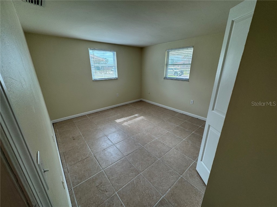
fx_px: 112
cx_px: 138
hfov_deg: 102.1
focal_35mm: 14
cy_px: 104
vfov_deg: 85.7
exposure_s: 1/120
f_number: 2.2
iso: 50
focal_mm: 2.22
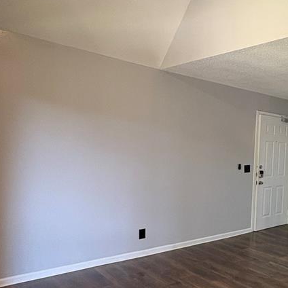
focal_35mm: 35
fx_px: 329
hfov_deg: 41.7
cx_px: 281
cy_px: 175
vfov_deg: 46.9
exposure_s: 1/60
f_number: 2.2
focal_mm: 2.22
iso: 200
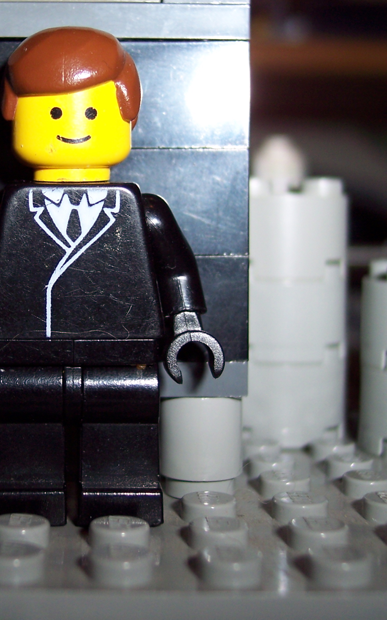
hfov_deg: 19.5
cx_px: 78
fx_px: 1114
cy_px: 253
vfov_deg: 31.0
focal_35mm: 66
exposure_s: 1/60
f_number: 2.8
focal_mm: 8
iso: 100
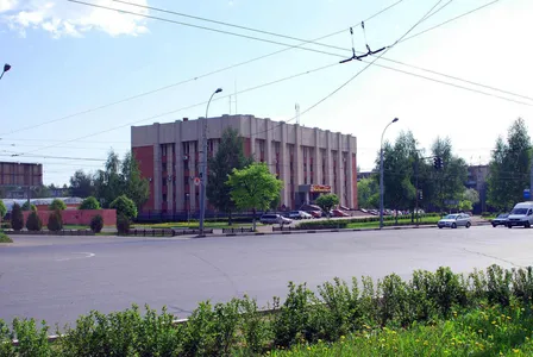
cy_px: 178
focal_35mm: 44
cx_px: 266
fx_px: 645
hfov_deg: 44.9
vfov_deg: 30.9
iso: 200
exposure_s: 1/250
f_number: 10
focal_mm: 29
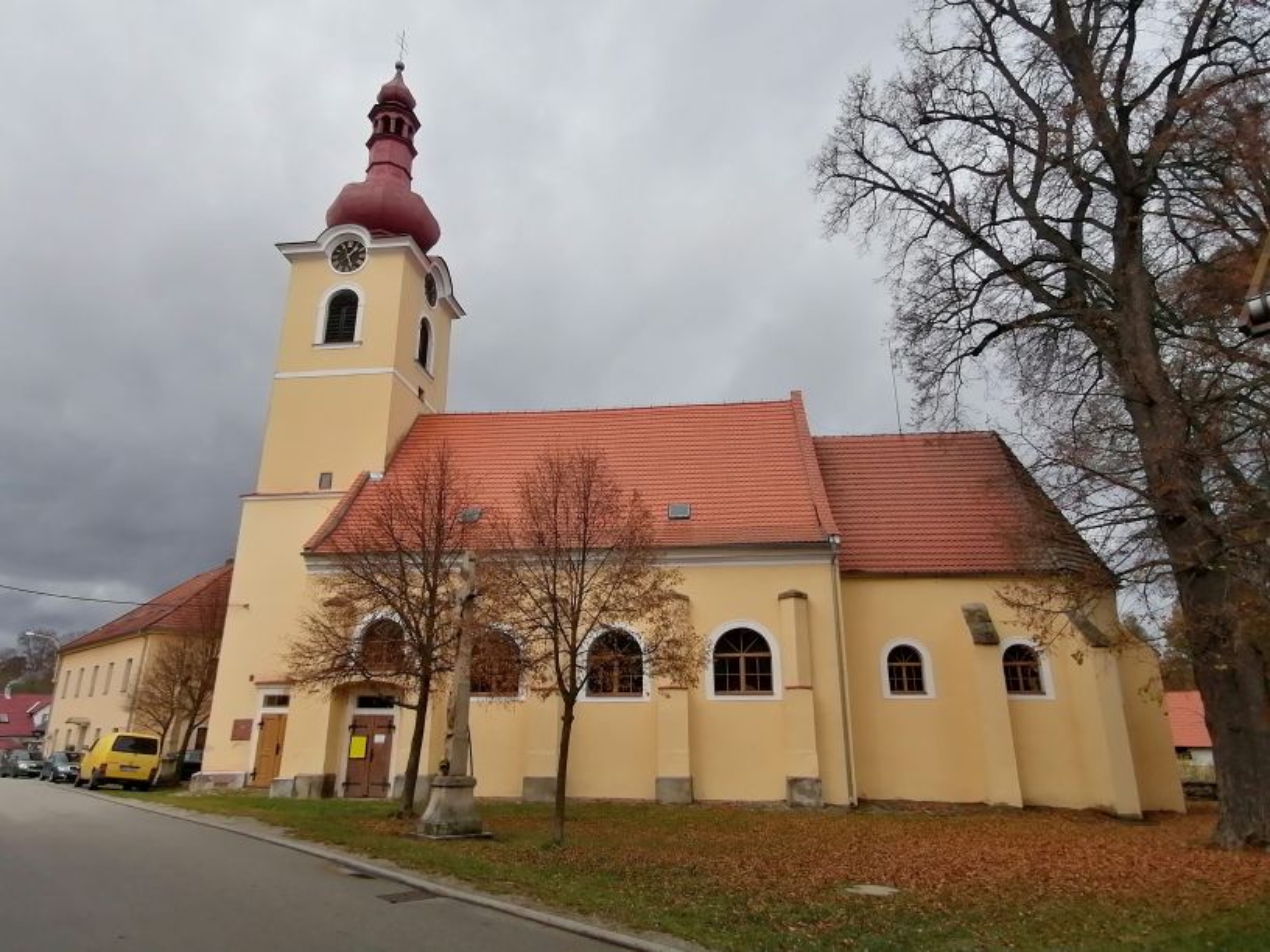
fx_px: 844
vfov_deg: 58.9
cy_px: 476
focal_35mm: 23
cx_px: 635
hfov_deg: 73.9
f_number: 2.4
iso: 50
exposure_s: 1/707
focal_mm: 2.7
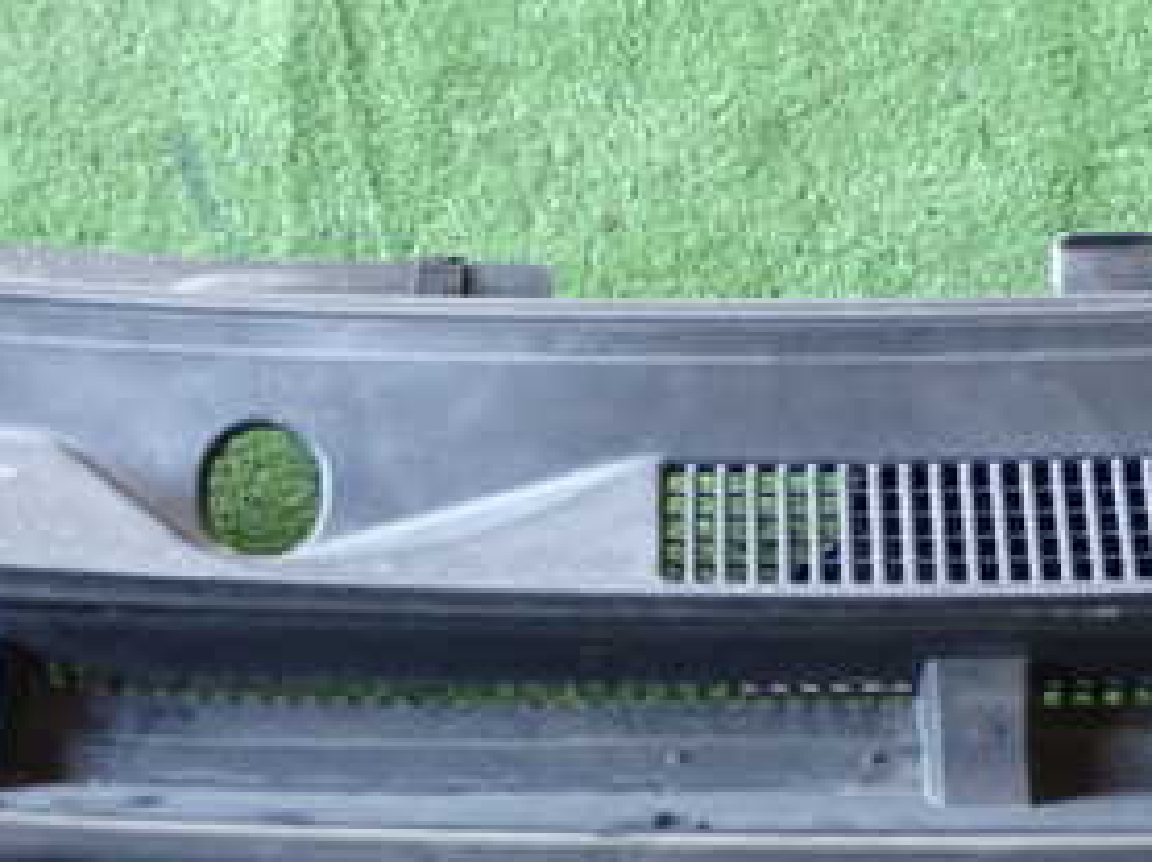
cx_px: 762
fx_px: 3591
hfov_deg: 18.2
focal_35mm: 108
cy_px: 568
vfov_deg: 13.7
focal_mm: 9.01
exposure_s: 1/50
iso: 640
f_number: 3.2
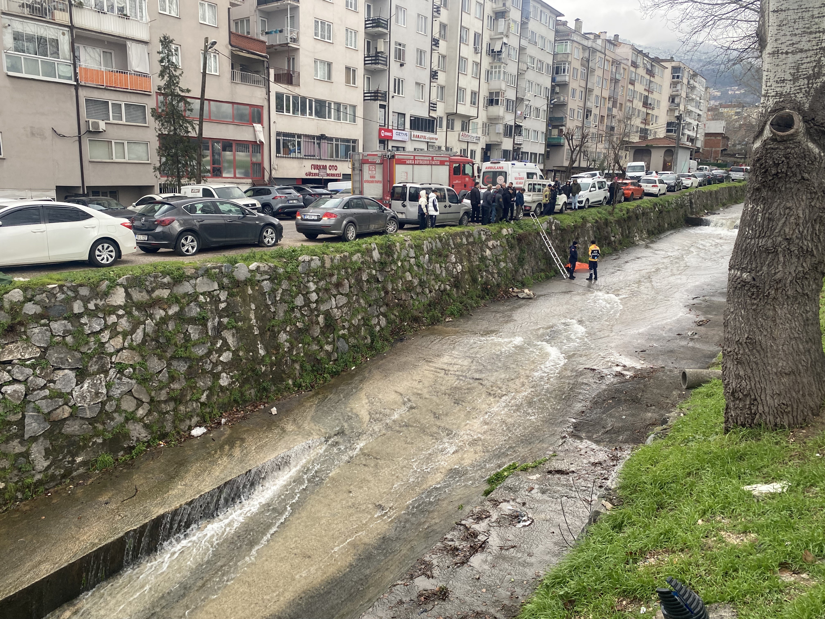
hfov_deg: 67.3
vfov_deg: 53.1
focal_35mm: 26
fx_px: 620
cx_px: 412
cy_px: 310
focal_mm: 4.25
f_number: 1.8
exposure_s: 1/122
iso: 64
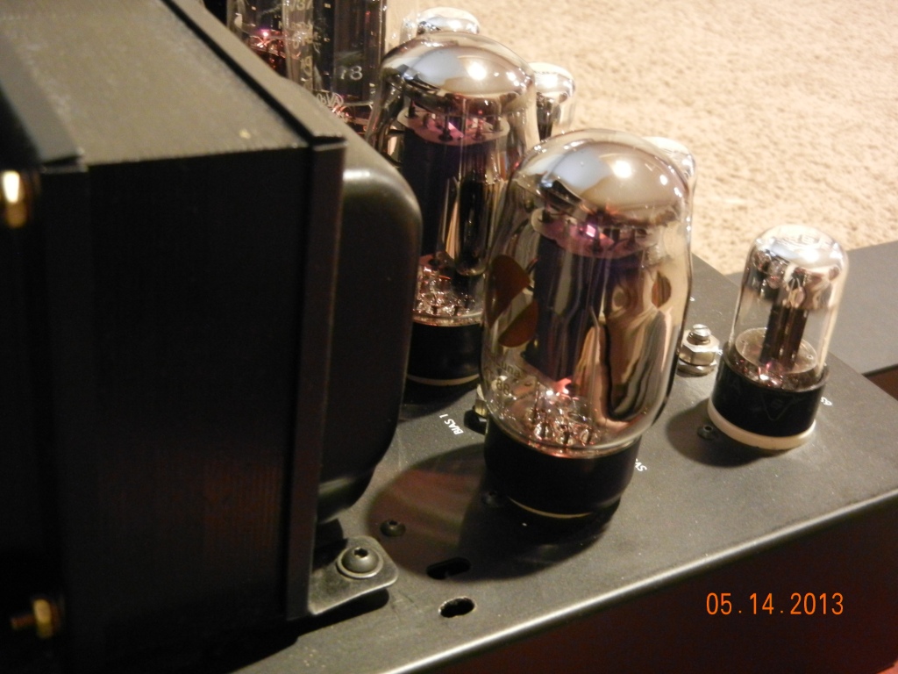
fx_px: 1167
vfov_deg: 32.2
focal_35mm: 45
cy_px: 337
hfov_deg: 42.1
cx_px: 449
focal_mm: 8.1
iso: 800
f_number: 3.8
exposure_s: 1
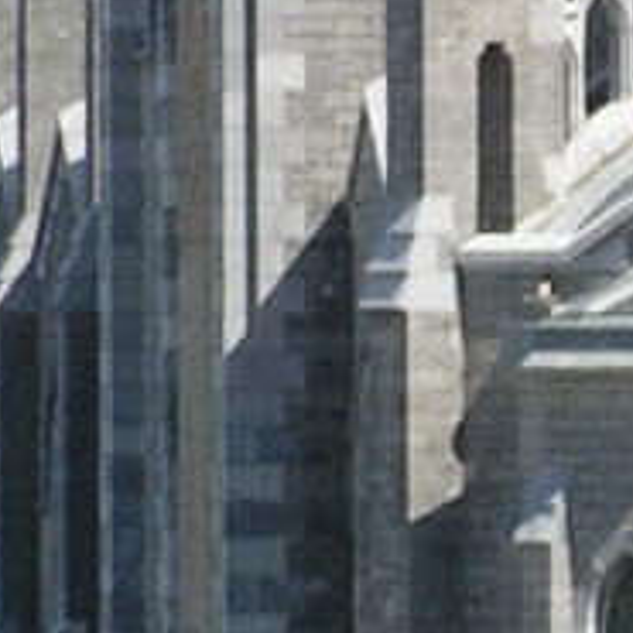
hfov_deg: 2.1
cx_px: 1208
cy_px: 221
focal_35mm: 834
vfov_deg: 2.1
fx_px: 17254
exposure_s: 1/320
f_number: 5.6
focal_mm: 25.1
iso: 50
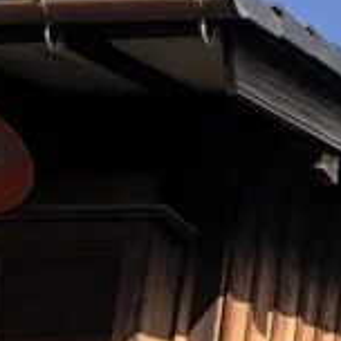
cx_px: 1225
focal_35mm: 195
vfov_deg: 8.7
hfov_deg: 7.3
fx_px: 2173
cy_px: 532
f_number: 1.8
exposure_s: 1/873
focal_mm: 4
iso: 20
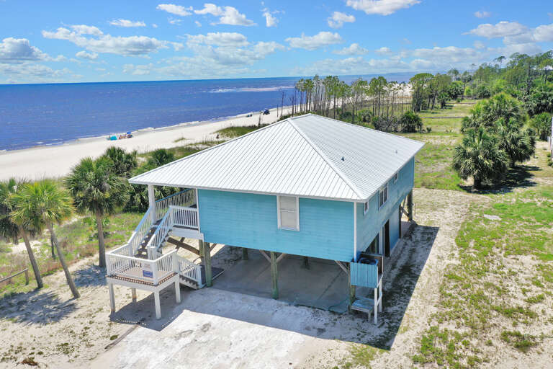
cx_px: 276
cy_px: 184
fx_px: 430
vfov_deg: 46.4
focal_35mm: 28
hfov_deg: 65.5
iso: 100
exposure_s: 1/500
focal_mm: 10.26
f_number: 6.3
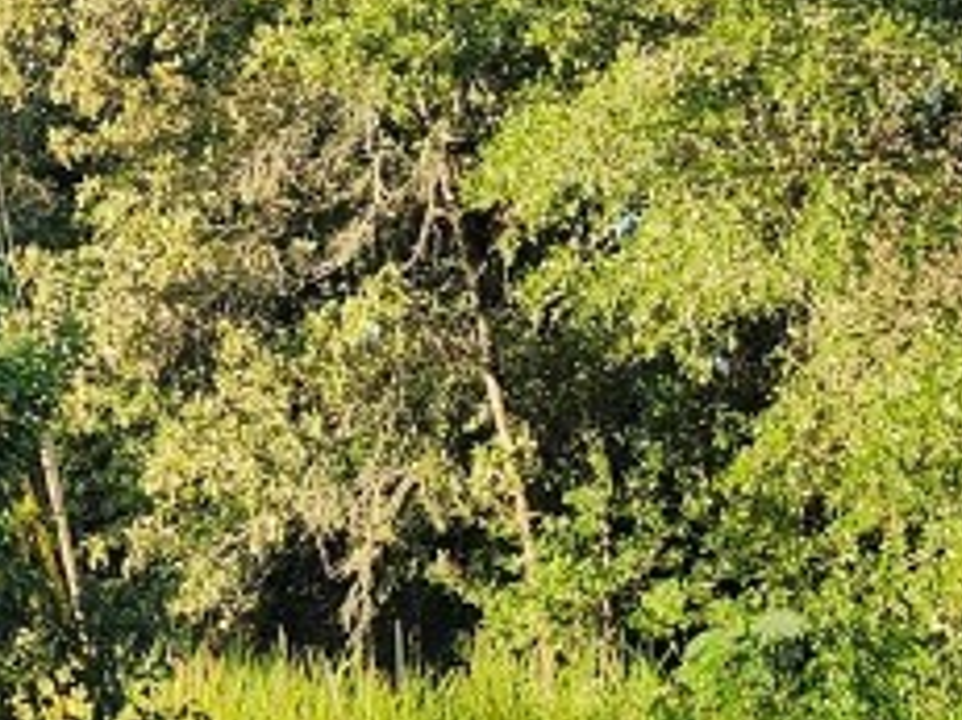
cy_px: -54
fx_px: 2833
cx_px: -171
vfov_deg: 14.2
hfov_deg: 18.3
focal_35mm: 102
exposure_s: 1/276
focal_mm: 5.54
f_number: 1.8
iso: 25
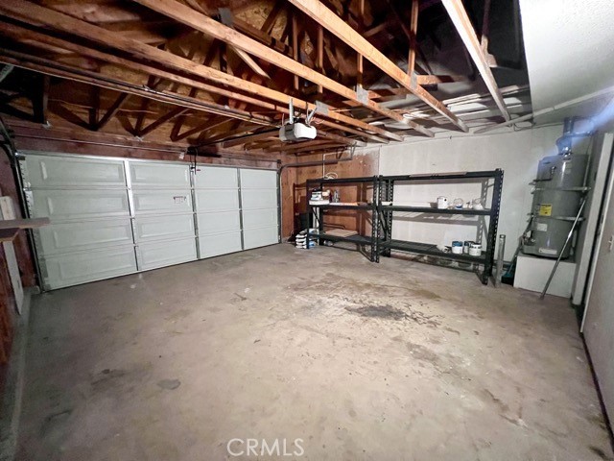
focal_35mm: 13
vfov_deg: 89.9
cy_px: 230
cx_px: 307
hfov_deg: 106.2
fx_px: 231
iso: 1250
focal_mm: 1.57
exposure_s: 1/30
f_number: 1.8
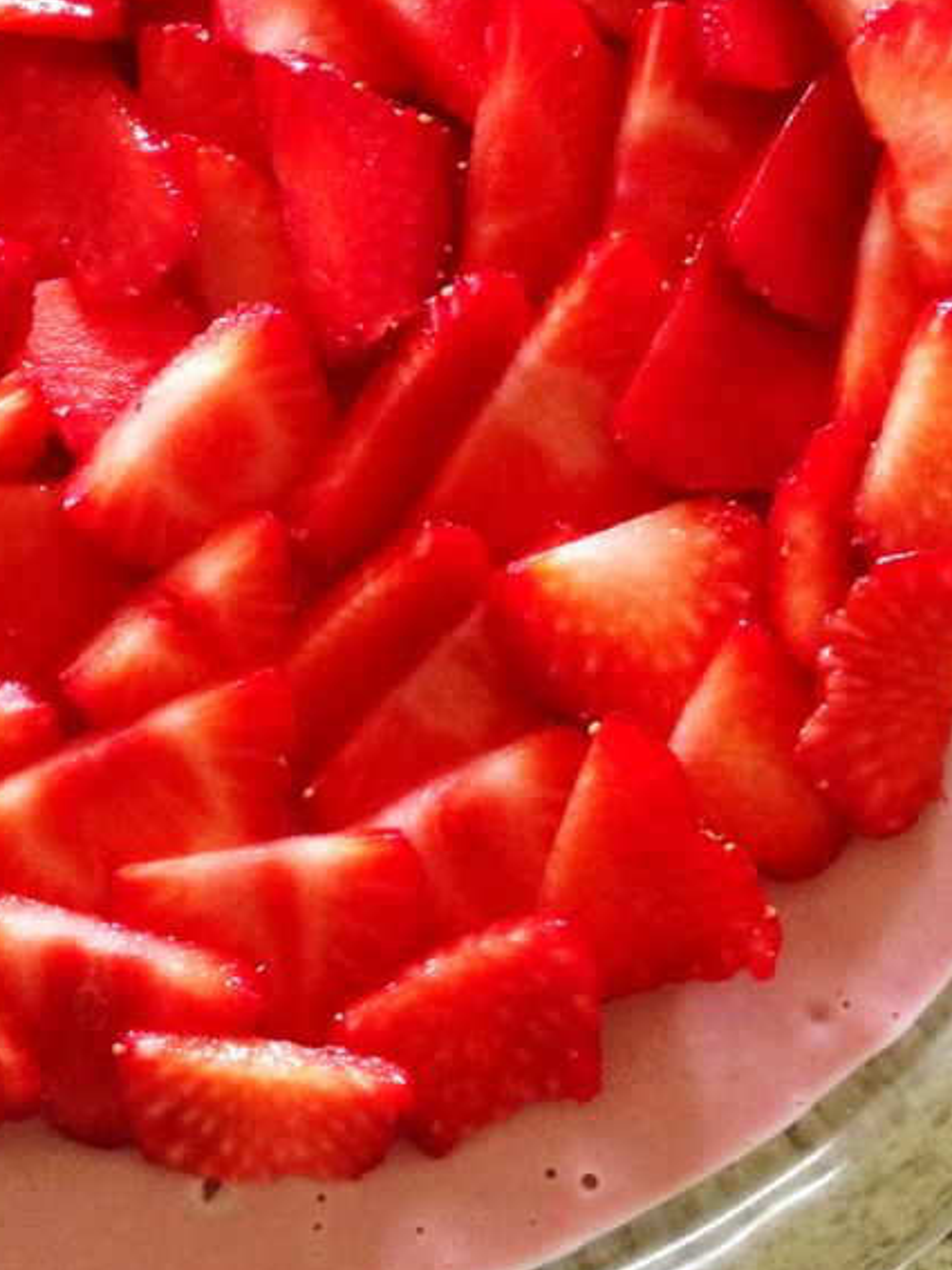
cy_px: 367
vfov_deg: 24.5
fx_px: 2898
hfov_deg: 18.4
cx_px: 112
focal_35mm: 79
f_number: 2.4
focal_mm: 4.28
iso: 200
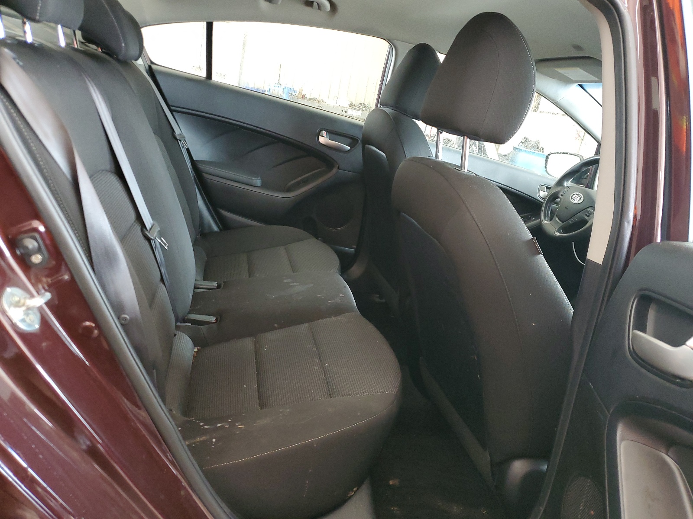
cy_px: 260
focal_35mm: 26
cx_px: 346
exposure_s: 1/60.2
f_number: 1.5
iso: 251
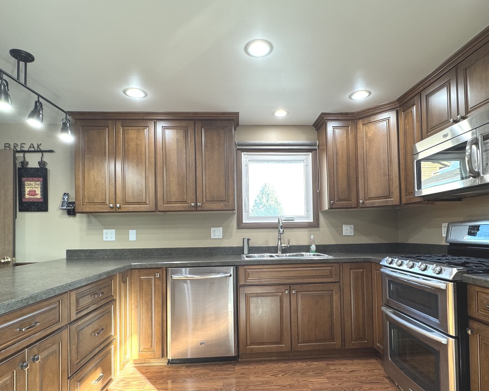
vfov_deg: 67.7
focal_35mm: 20
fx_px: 289
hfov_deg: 80.3
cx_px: 255
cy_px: 225
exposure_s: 1/60
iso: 160
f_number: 2.2
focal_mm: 2.22
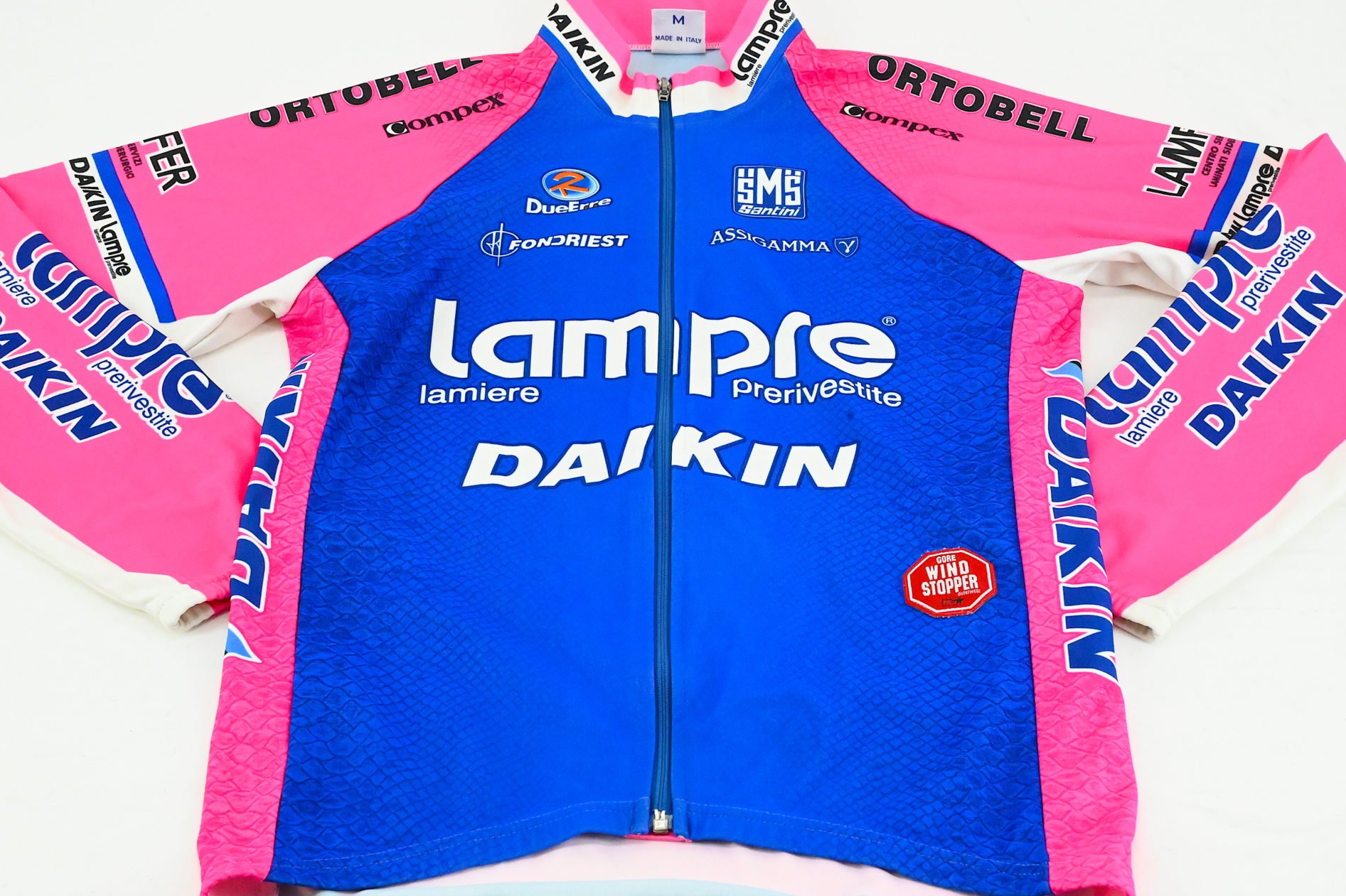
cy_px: 442
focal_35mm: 71
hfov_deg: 28.5
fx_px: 2654
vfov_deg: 19.2
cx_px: 665
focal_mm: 70
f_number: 16
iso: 22800
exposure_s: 1/400
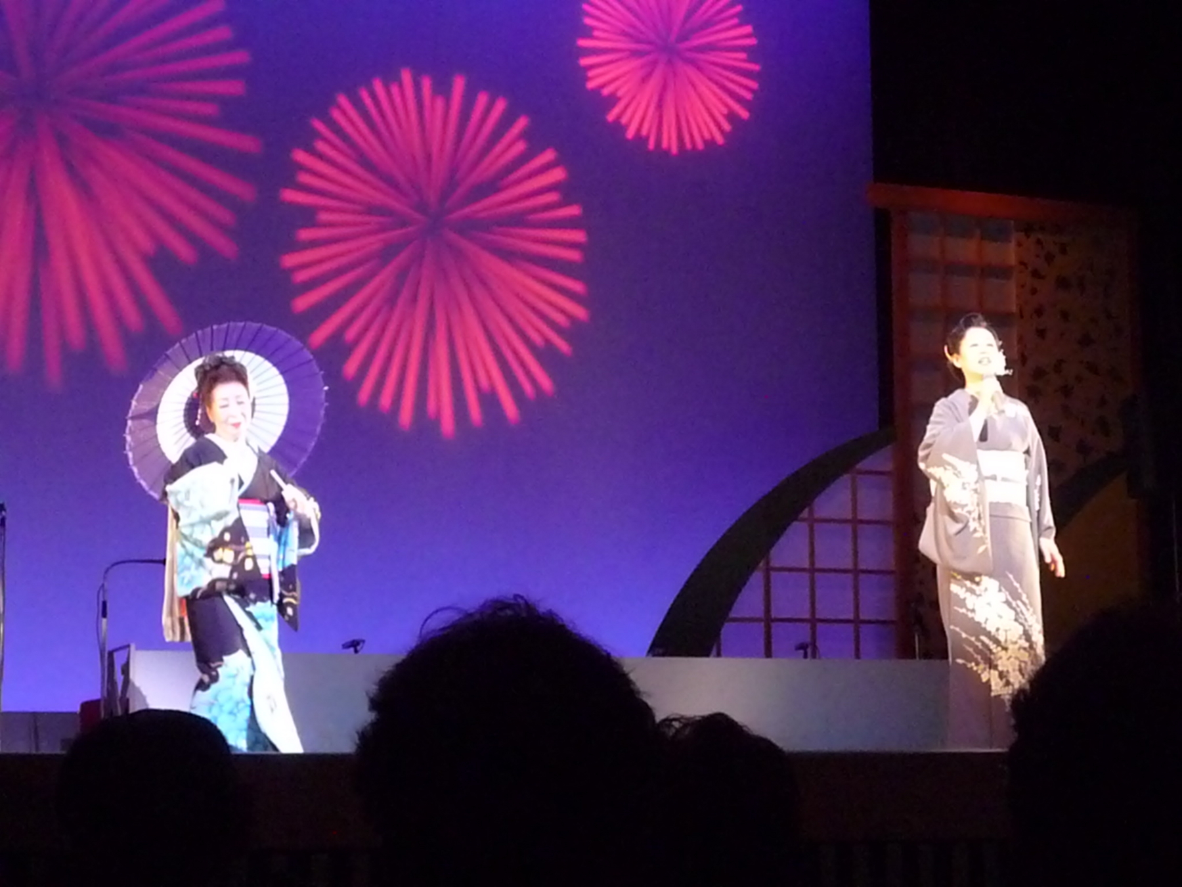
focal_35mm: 78
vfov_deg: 18.9
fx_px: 2663
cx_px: 591
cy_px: 444
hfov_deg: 25.0
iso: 3200
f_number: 5.6
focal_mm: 13.6
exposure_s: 1/50
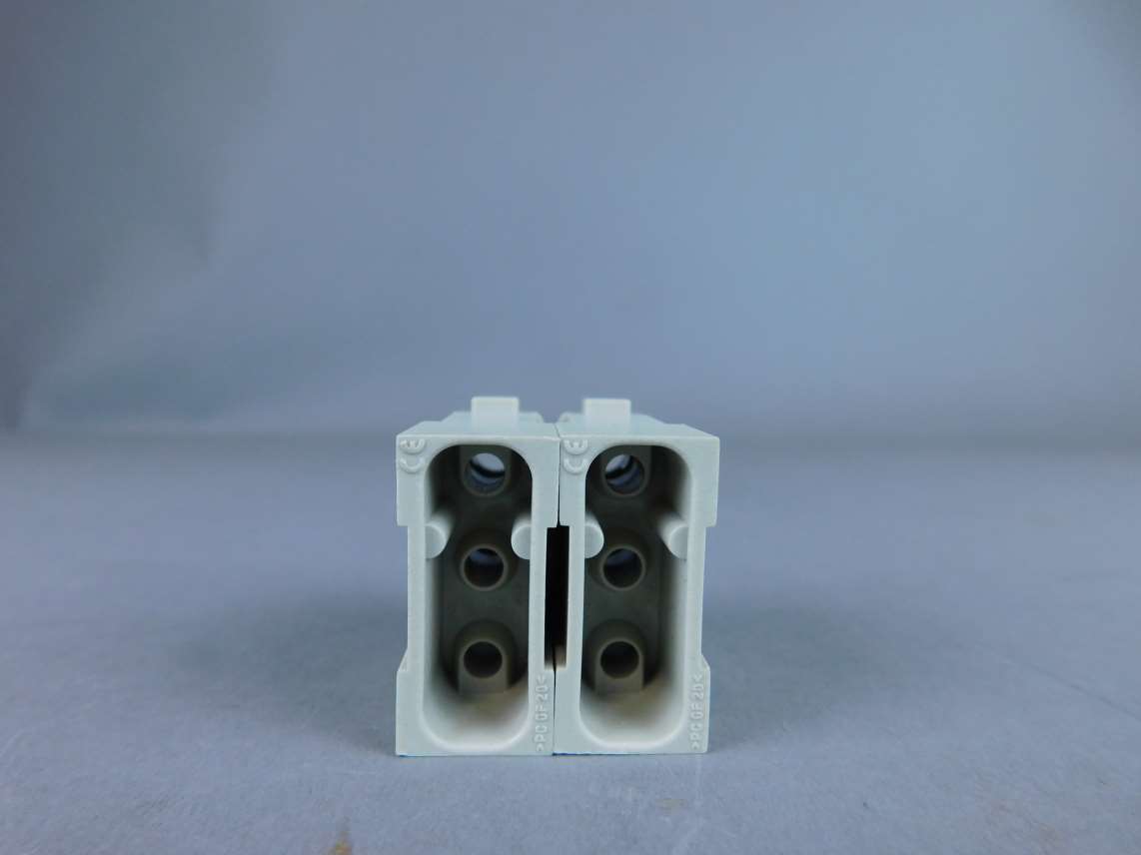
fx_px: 758
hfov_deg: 73.9
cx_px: 570
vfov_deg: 58.9
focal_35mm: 23
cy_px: 428
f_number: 3
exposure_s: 1/50
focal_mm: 4
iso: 125
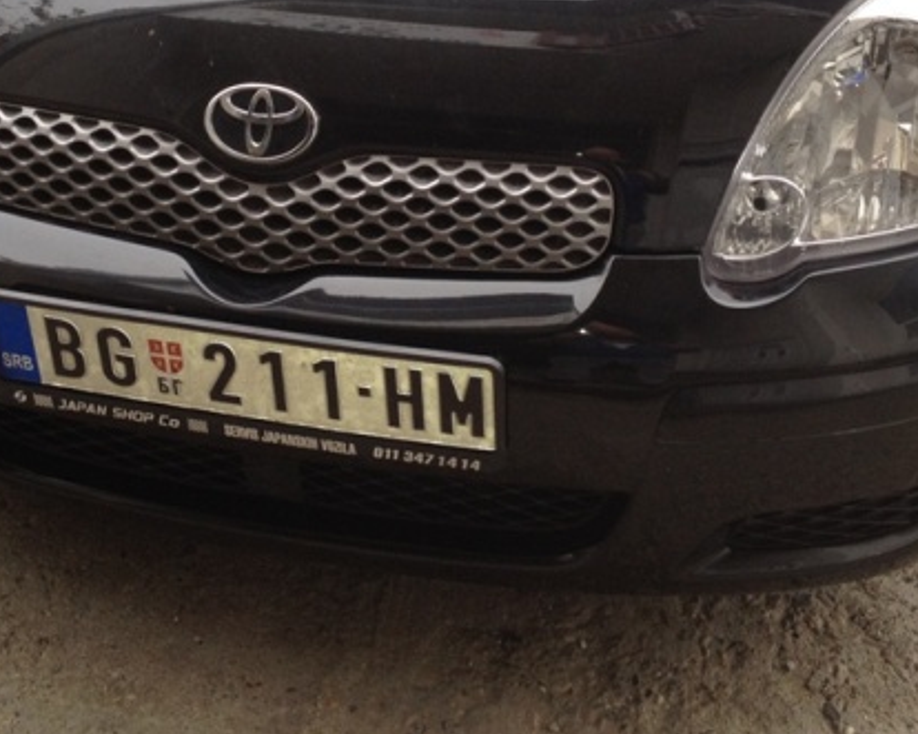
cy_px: 86
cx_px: 430
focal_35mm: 66
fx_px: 1793
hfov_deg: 28.7
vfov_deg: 22.6
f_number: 2.4
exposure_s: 1/182
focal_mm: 4.28
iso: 64
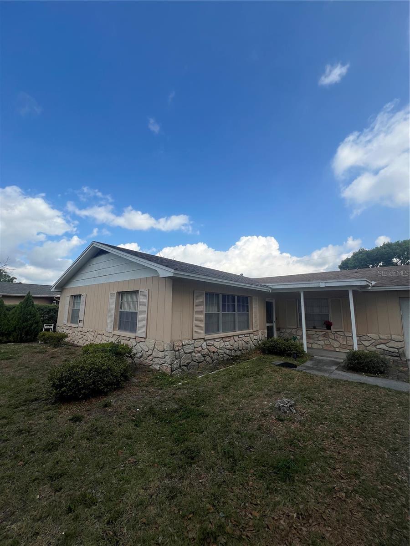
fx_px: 205
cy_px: 273
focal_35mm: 13
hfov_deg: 89.9
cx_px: 205
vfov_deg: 106.2
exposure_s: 1/1553
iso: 32
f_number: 1.8
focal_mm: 1.57
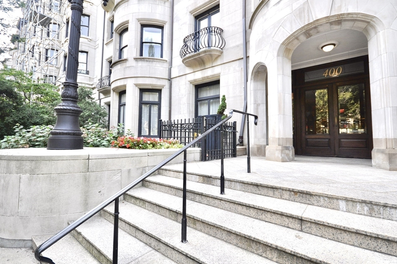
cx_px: 200
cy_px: 126
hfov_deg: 96.7
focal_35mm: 16
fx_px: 176
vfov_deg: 73.7
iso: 360
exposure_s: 1/125
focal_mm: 10
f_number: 5.6
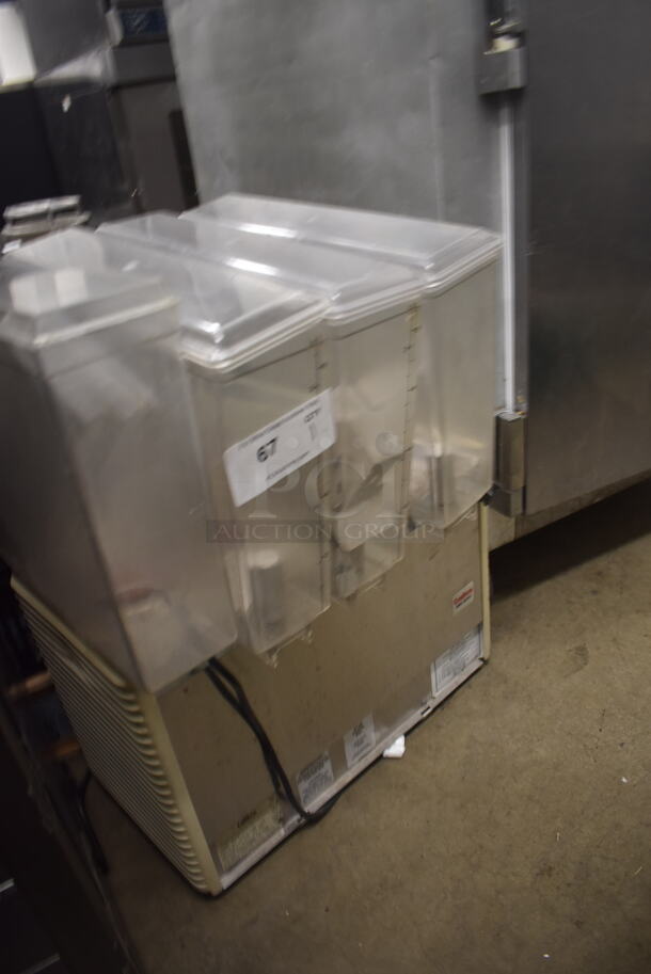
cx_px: 326
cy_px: 487
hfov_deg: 48.0
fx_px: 731
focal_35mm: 27
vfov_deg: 67.3
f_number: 3.5
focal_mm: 18
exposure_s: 1/30
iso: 640
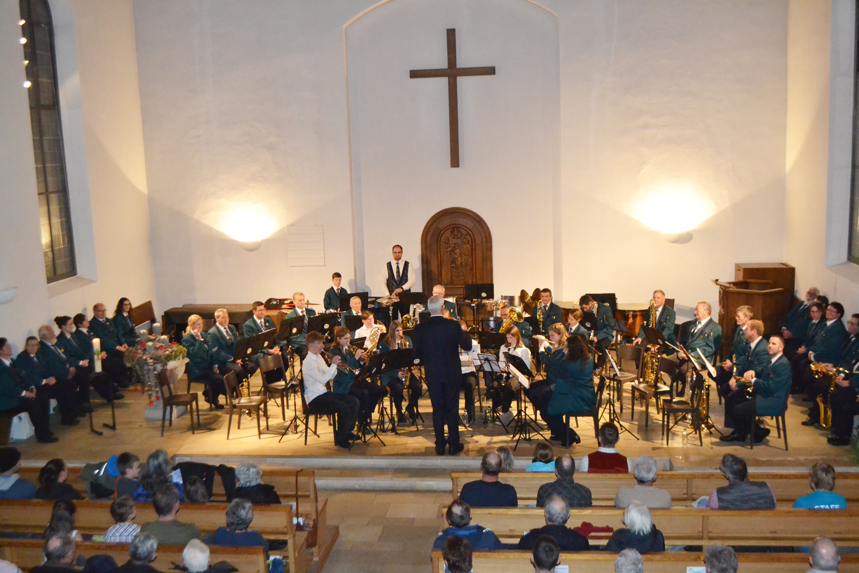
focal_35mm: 36
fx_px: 859
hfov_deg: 53.1
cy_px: 286
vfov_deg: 36.9
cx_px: 430
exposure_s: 1/60
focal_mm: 24
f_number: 4
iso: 3200
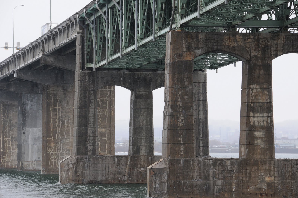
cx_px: 149
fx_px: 1389
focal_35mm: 168
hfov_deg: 12.2
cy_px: 99
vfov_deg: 8.2
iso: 640
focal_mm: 112
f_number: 10
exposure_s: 1/60
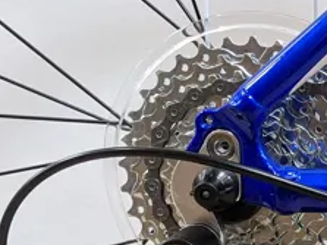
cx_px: 421
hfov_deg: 18.8
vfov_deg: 15.1
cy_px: 195
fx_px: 916
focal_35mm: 97
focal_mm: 4.38
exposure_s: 1/24
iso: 101
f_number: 1.73
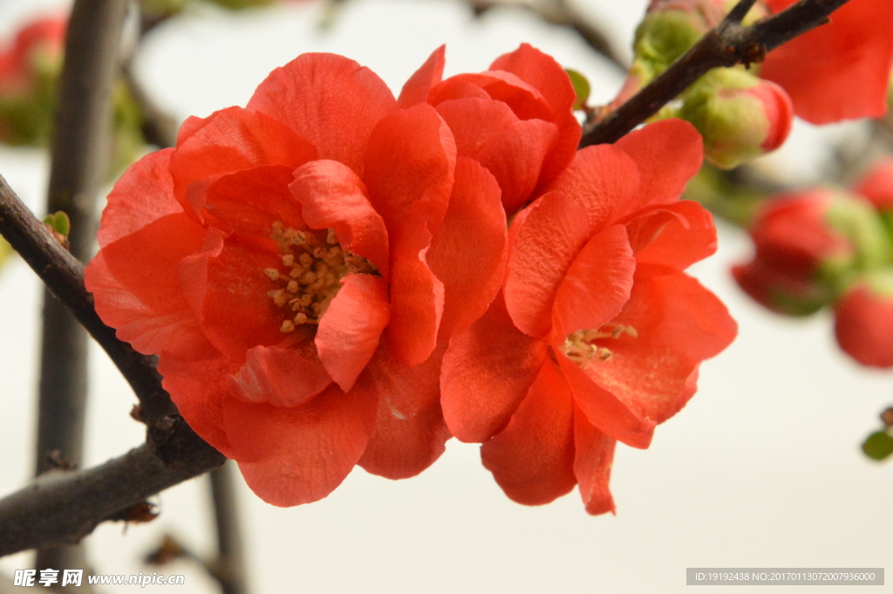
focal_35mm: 450
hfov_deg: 4.6
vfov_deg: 3.1
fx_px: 11153
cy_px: 297
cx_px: 446
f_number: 18
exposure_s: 1/250
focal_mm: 300
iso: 4000
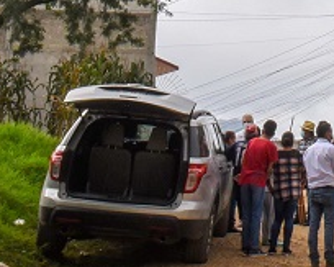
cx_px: 508
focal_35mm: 184
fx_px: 1818
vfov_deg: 8.1
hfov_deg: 10.1
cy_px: -197
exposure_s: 1/100
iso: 1600
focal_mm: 40
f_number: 22
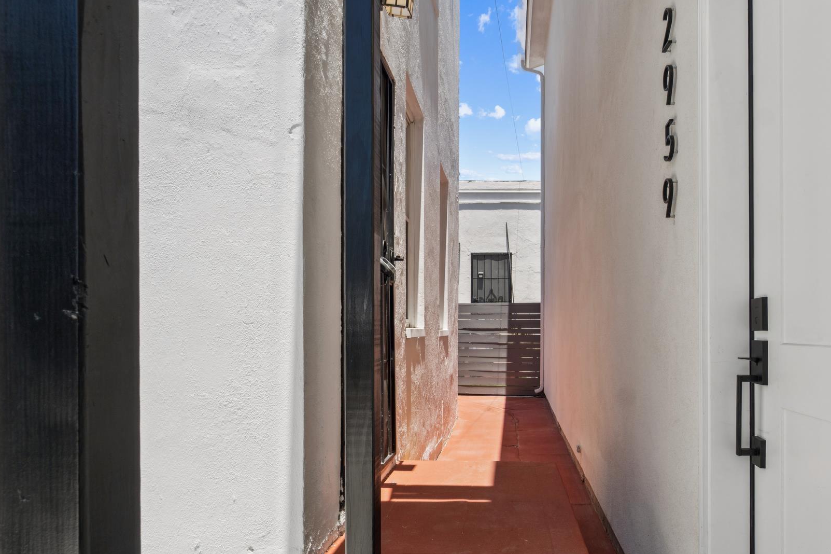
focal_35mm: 23
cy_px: 334
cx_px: 502
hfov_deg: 75.2
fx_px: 531
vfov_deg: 54.7
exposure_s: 1/400
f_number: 8
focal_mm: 12
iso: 100
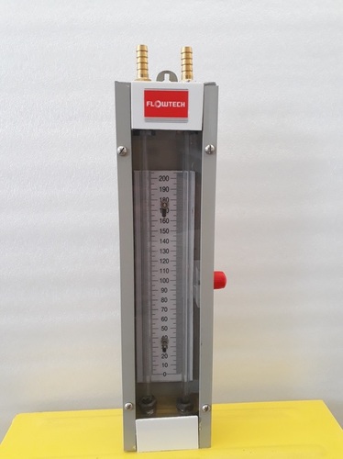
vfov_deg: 65.4
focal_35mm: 27
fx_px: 357
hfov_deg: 51.3
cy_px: 230
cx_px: 172
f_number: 1.9
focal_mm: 3.6
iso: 200
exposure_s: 1/33
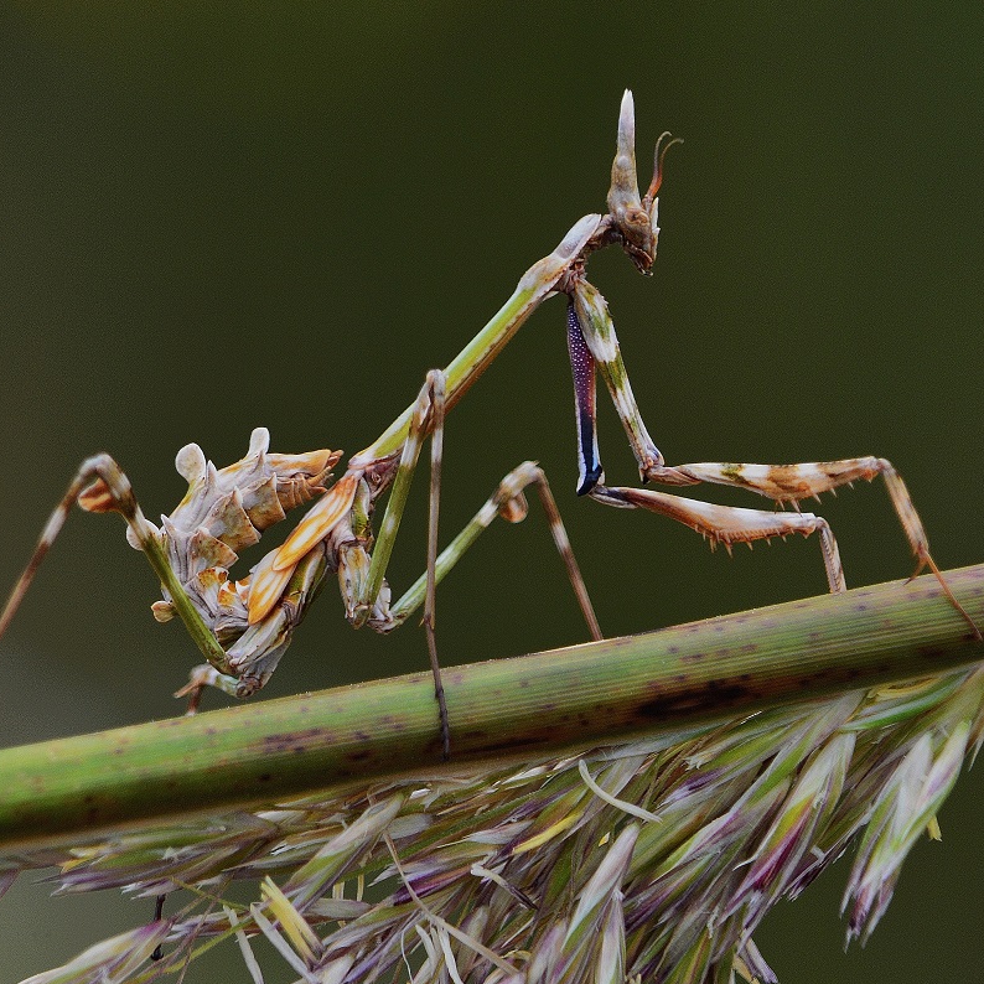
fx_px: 18557
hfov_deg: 3.0
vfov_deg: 3.0
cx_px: 491
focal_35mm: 577
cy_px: 493
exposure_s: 1/125
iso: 400
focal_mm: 300
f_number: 9
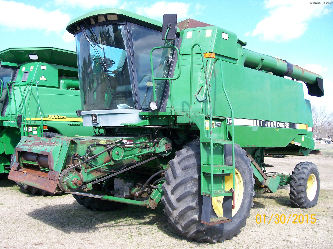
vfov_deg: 39.7
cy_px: 124
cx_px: 166
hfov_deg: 51.4
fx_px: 346
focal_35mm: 36
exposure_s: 1/478
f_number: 2.7
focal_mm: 6
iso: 80
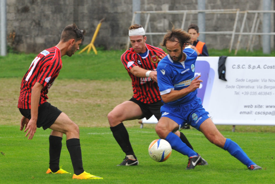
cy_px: 92
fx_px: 1528
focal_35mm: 200
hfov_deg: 10.3
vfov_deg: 6.9
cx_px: 138
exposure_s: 1/500
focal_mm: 200
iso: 1000
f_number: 6.3
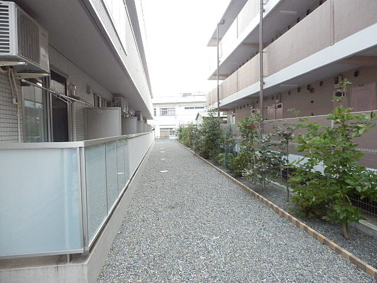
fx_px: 261
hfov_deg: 71.6
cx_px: 188
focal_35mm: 24
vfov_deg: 56.8
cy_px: 142
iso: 640
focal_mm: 4.2
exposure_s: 1/30
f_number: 3
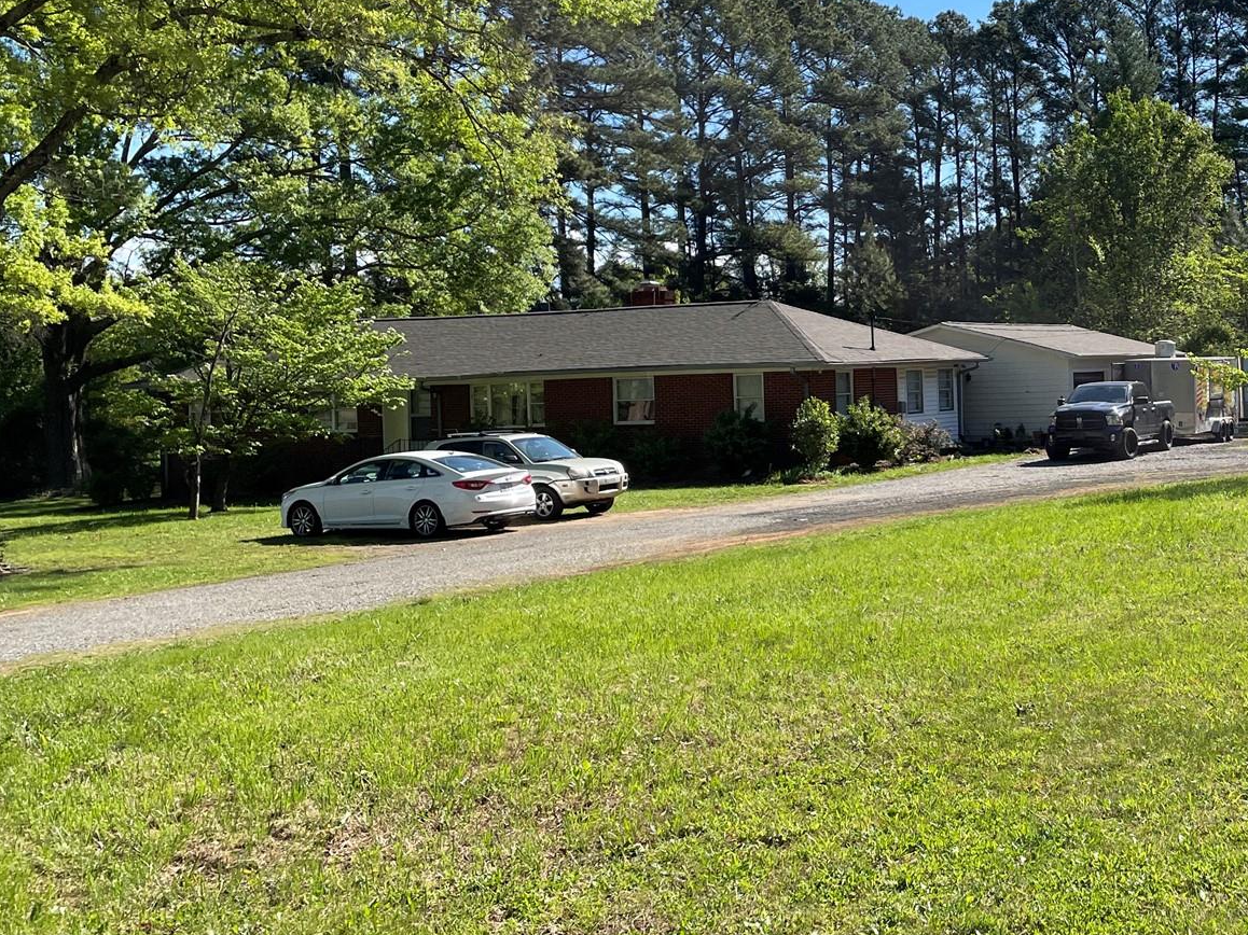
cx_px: 1083
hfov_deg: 38.8
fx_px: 1658
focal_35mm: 46
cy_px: 351
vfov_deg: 31.4
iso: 32
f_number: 1.6
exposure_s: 1/2564
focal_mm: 4.2
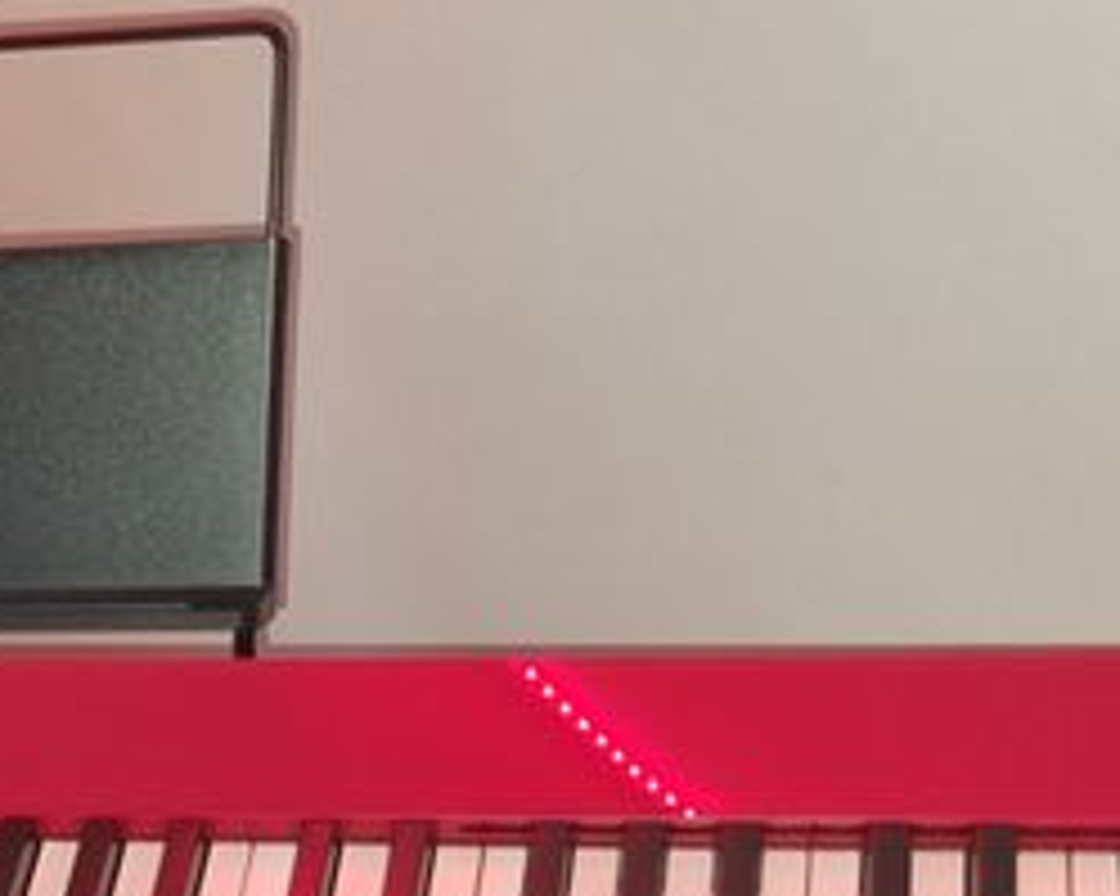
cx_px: -445
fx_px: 3380
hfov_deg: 17.3
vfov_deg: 13.8
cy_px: 1499
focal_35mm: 102
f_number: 1.8
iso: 100
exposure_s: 1/25
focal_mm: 5.4
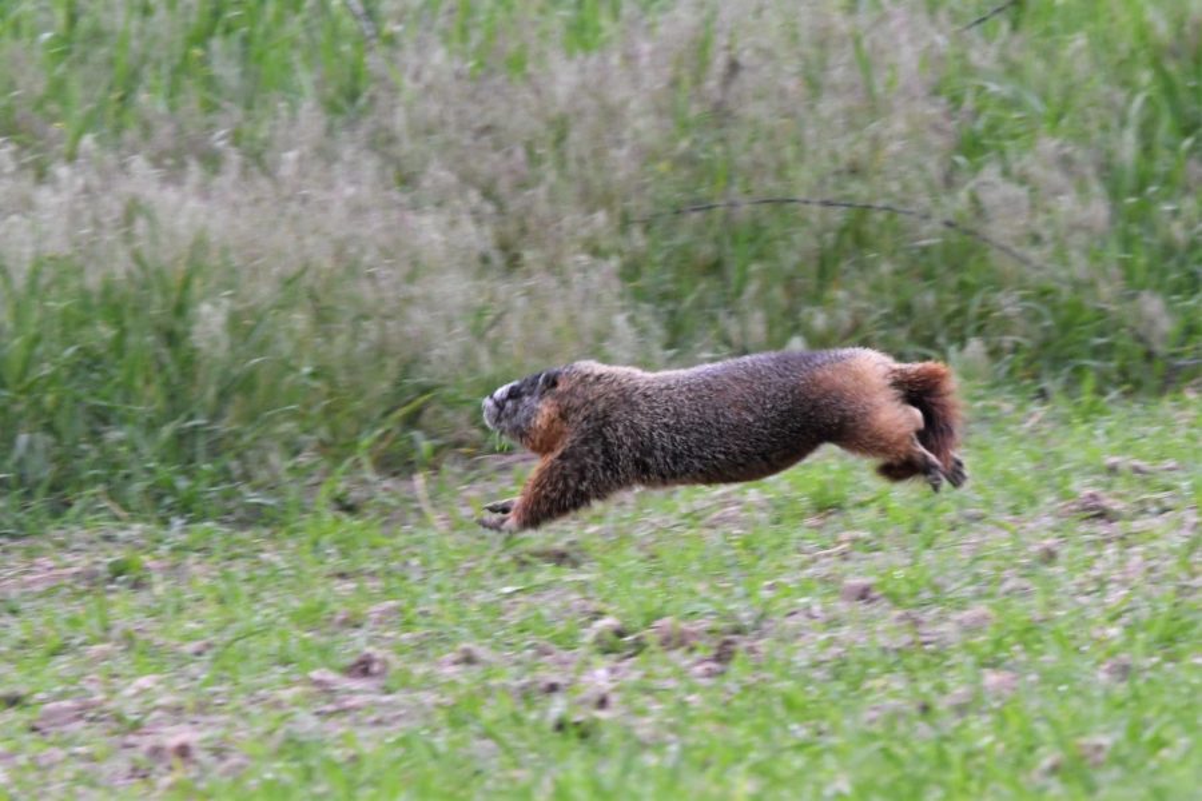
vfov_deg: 1.7
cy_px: 400
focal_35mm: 825
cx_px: 601
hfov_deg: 2.5
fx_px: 27544
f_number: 11
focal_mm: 550
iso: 1600
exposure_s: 1/250
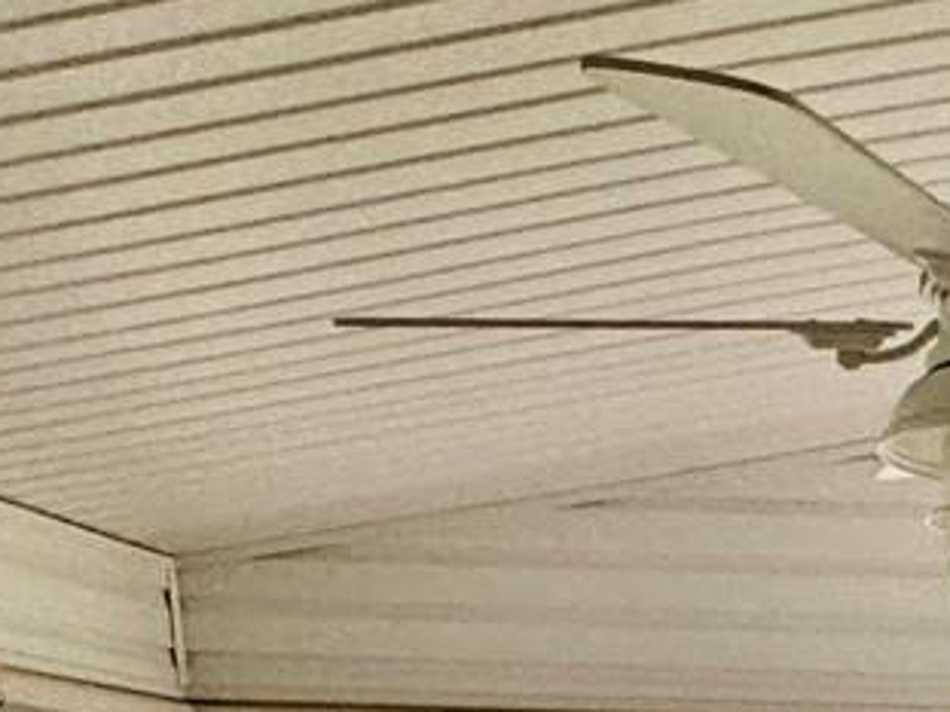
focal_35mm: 72
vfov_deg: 14.5
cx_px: 1036
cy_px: 1650
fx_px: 1975
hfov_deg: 25.2
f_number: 2.2
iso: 320
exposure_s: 1/60
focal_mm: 2.22
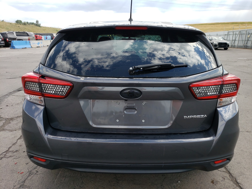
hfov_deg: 67.3
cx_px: 126
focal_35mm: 26
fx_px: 189
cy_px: 94
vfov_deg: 53.1
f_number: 1.5
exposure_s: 1/909
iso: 50
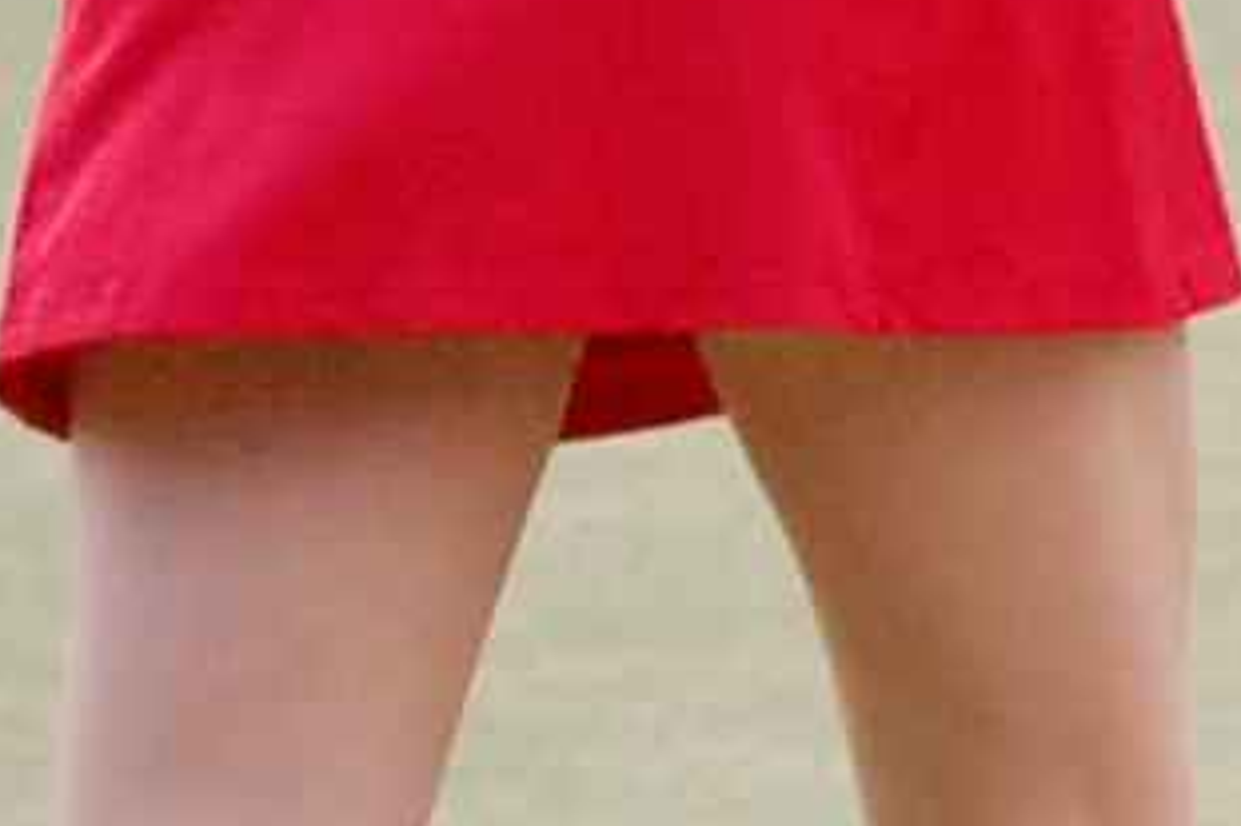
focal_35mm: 650
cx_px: 2526
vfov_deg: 2.1
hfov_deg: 3.2
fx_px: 22394
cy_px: -291
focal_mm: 66
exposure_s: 1/640
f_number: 5
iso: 1600
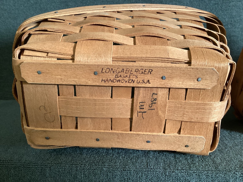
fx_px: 218
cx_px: 122
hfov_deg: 58.3
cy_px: 91
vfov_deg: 45.4
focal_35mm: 31
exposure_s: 1/60
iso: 200
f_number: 2.4
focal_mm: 3.3
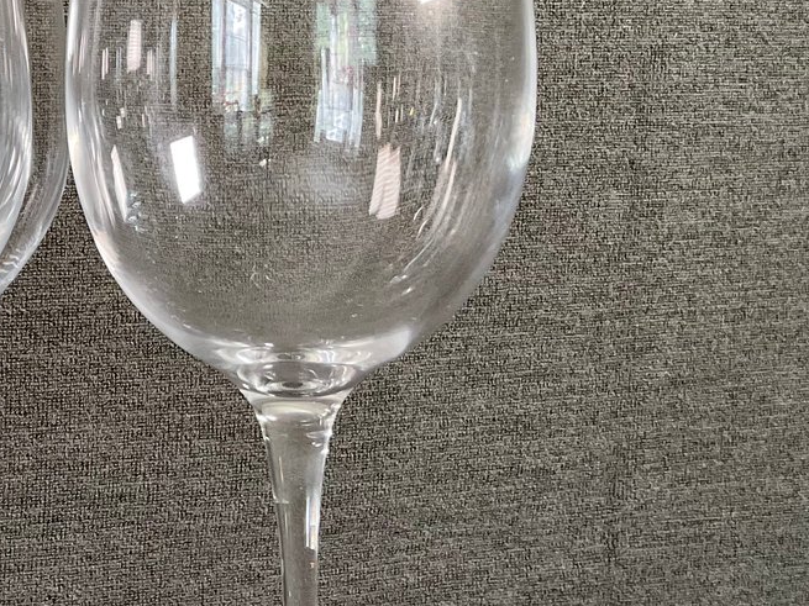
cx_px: -106
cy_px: 272
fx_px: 1566
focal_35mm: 67
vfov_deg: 21.9
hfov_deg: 26.4
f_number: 1.8
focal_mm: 3
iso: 100
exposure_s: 1/60
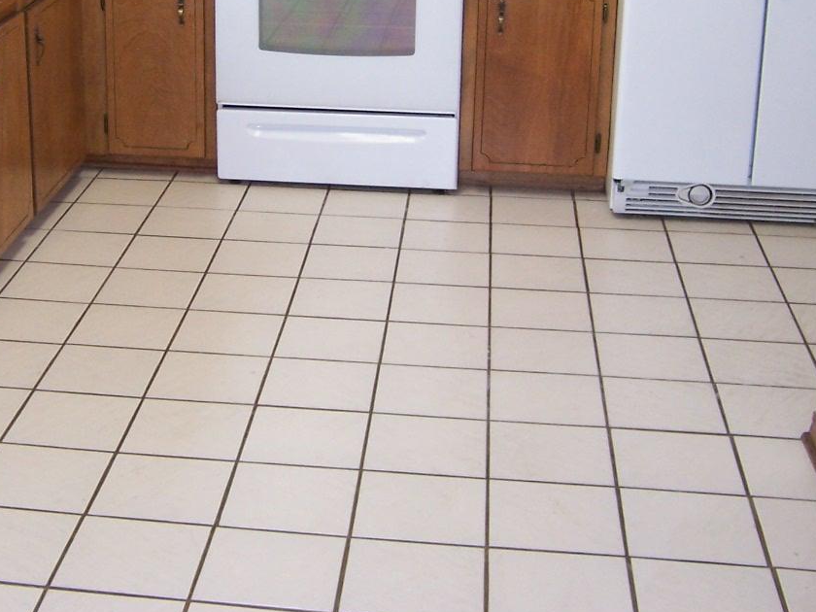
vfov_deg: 23.4
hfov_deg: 31.2
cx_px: 213
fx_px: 1438
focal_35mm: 61
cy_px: 71
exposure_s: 1/90
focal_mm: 5.5
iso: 140
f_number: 2.8
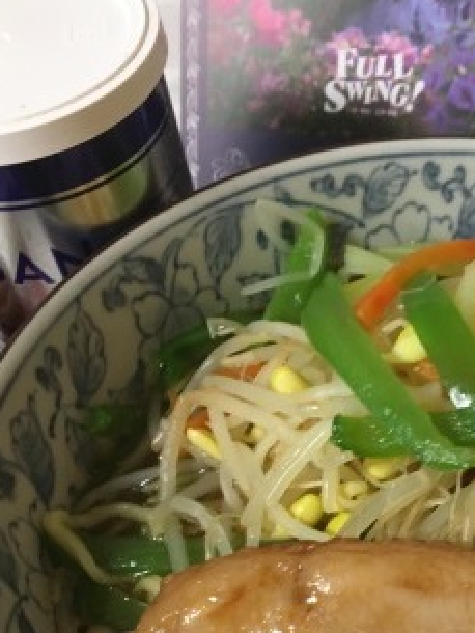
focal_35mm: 57
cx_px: 425
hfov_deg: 24.9
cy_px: 481
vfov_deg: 33.1
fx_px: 1042
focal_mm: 4.15
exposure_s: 1/24
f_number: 2.2
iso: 200
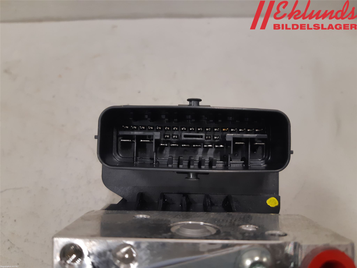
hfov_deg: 67.3
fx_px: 268
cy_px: 134
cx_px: 178
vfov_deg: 53.1
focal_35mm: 26
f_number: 1.7
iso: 160
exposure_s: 1/50
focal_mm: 3.93
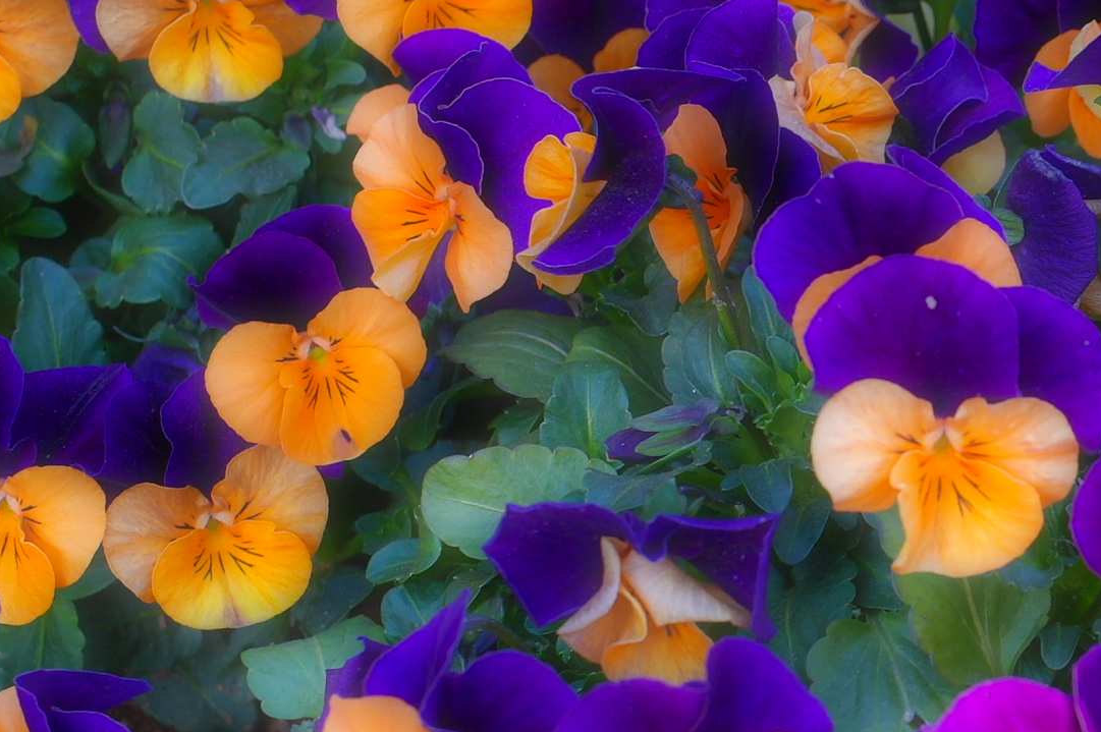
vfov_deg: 10.7
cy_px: 269
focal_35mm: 128
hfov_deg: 15.3
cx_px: 1398
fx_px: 3912
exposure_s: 1/60
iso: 200
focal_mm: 30
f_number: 5.6
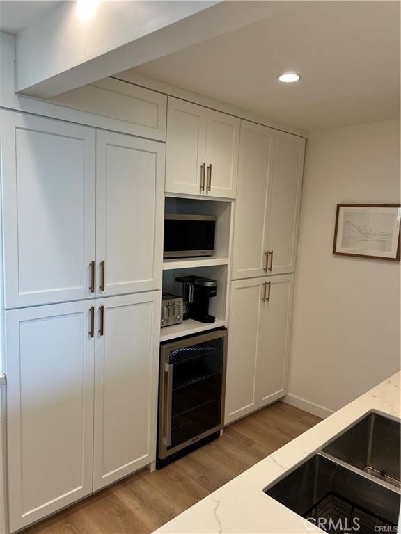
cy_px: 267
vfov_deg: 67.3
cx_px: 200
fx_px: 402
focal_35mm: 26
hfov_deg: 53.1
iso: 100
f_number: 1.5
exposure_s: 1/120
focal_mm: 5.7
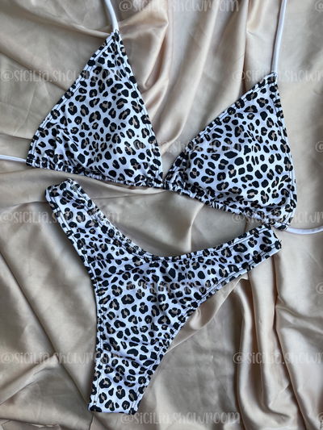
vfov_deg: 67.3
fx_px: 323
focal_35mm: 26
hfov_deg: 53.1
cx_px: 162
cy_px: 215
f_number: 1.6
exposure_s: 1/122
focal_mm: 5.1
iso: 50
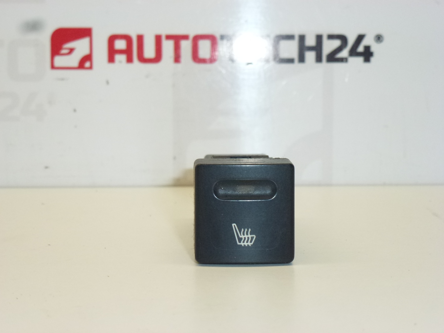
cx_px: 222
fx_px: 911
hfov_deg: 27.4
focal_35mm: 71
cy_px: 166
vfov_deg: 20.7
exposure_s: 1/250
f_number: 4.7
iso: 400
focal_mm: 12.7
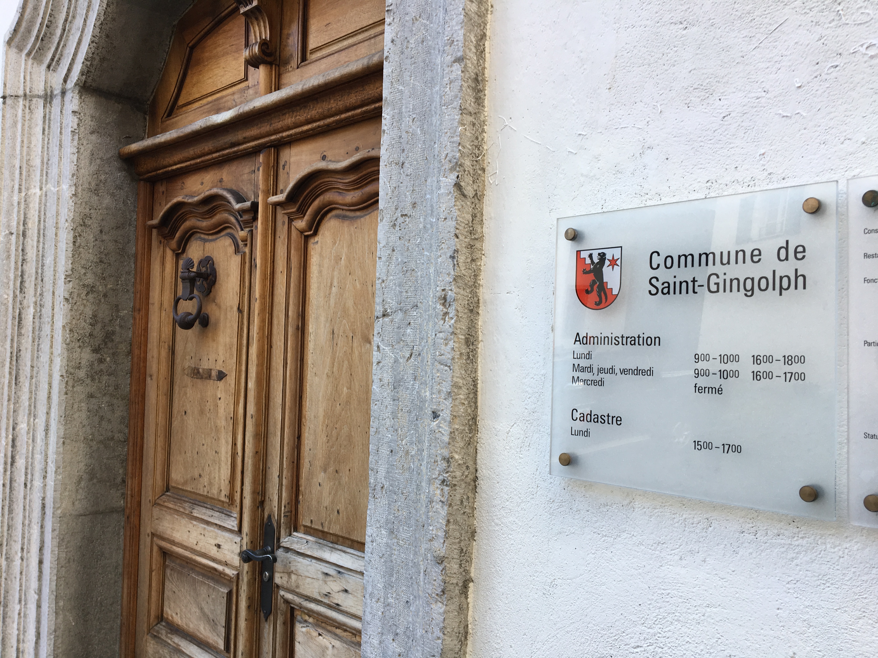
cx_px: 439
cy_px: 329
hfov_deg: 61.7
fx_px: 736
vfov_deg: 48.2
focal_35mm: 29
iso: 25
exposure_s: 1/100
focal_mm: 4.15
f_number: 2.2
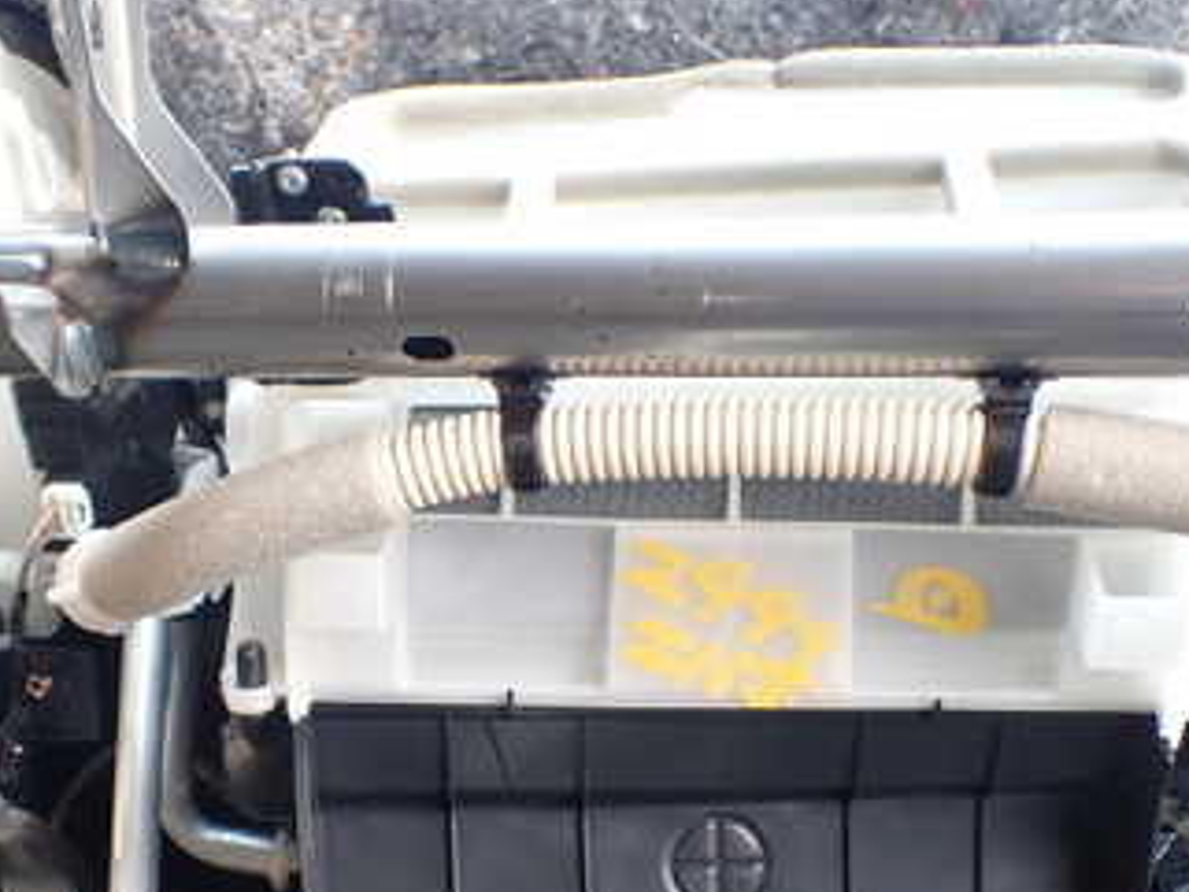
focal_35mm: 56
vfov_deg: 25.8
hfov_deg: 34.0
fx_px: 1924
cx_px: 393
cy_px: 655
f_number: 2.3
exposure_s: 1/125
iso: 160
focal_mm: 5.4
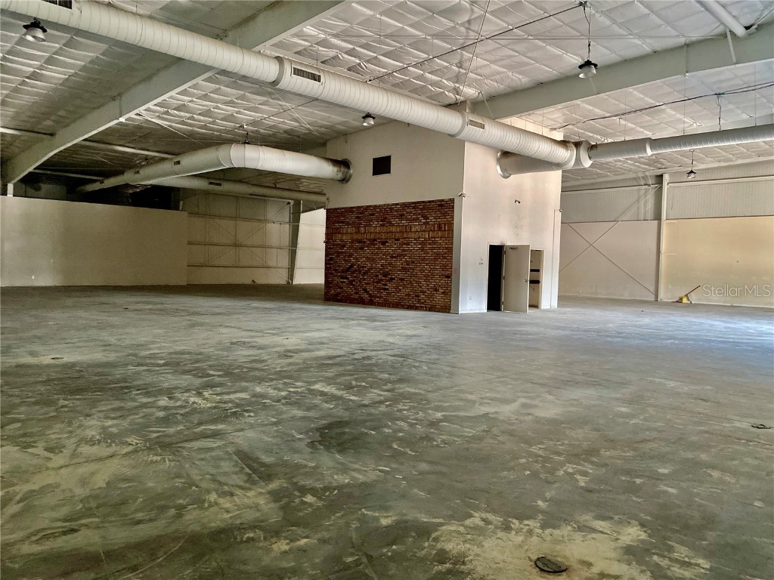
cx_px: 387
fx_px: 581
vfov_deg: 53.1
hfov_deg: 67.3
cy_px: 290
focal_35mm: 26
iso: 640
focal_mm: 4.25
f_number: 1.8
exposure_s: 1/30
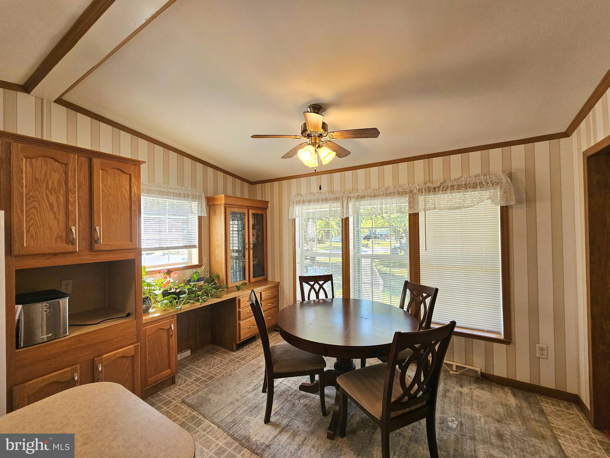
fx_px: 229
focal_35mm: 13
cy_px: 229
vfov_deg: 89.9
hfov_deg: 106.2
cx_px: 305
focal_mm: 2.2
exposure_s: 1/208
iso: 160
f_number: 2.2
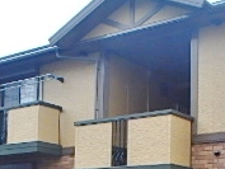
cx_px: 139
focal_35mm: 76
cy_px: 198
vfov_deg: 18.5
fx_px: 494
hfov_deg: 25.6
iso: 125
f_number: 3.5
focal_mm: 3.7
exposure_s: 1/200
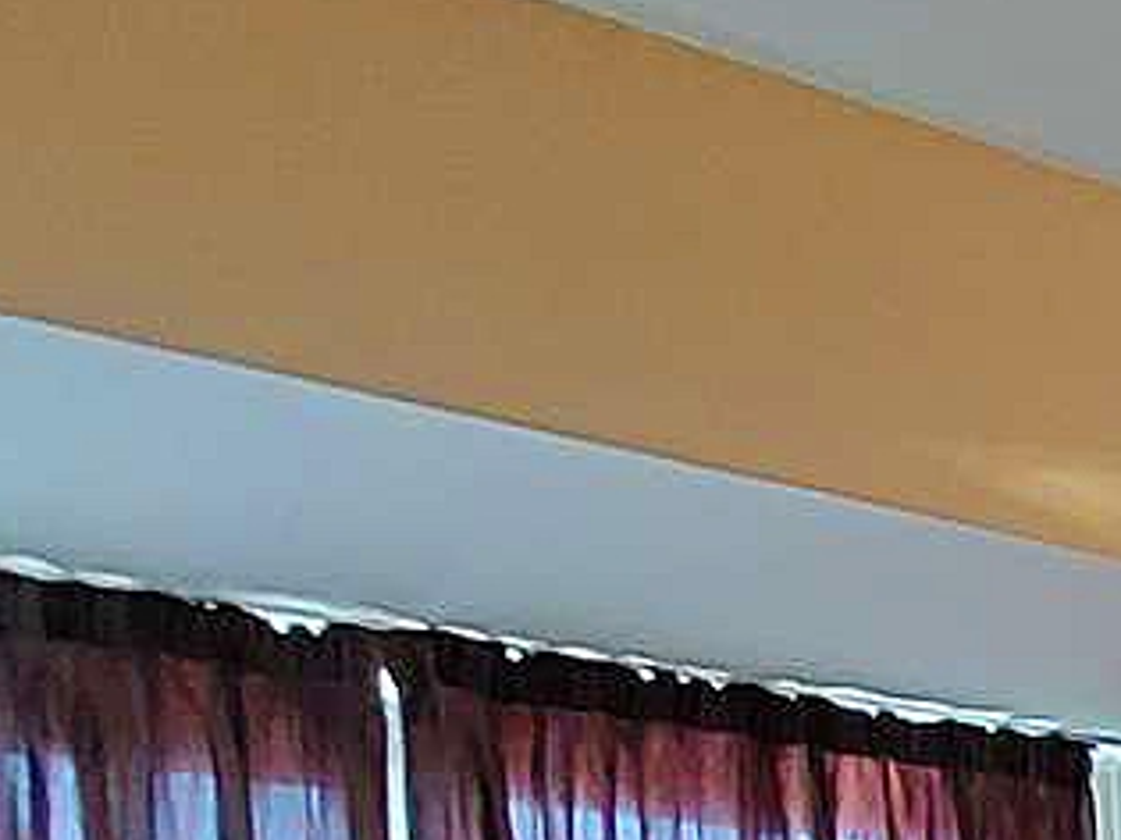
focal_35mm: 62
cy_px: 1465
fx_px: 2007
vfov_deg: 18.8
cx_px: 2117
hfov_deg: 20.1
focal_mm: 1.74
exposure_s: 1/10
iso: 1000
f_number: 2.2
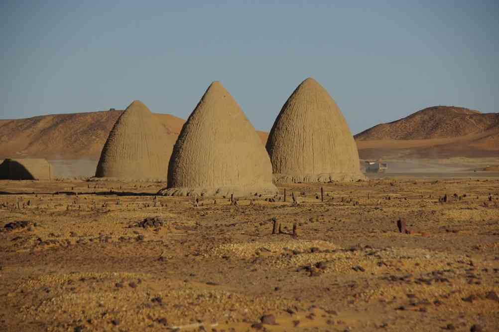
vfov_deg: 8.3
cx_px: 250
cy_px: 166
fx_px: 2285
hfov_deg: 12.5
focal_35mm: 165
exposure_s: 1/3000
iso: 400
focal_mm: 110
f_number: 5.6
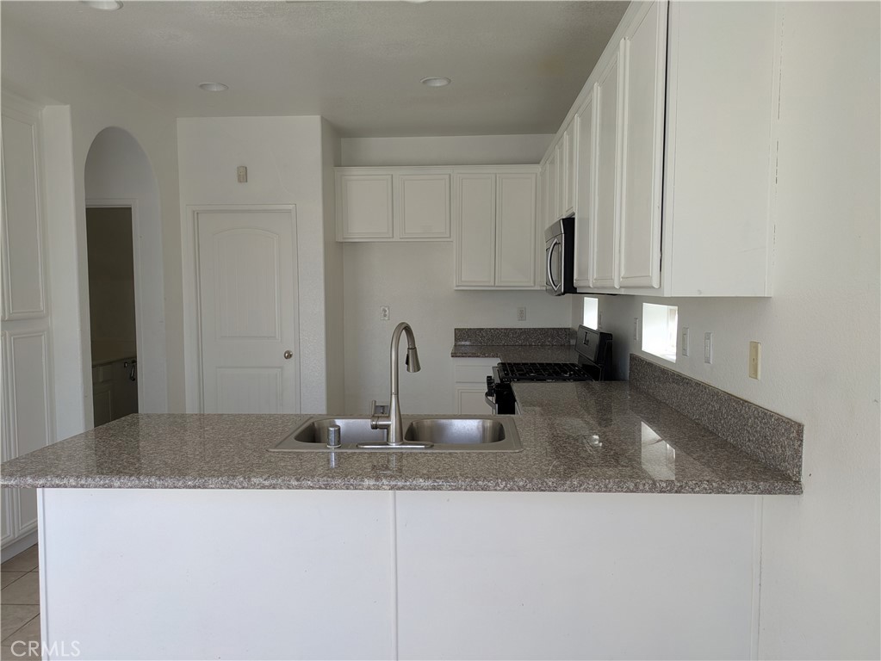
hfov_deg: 69.4
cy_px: 330
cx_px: 440
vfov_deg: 54.9
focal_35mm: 25
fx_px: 636
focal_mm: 5.43
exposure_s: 1/149
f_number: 1.89
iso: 41
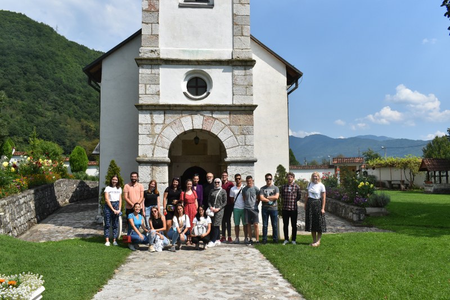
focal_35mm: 30
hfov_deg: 61.9
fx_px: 375
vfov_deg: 43.6
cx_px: 225
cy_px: 150
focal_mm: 20
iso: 200
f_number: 11
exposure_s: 1/500
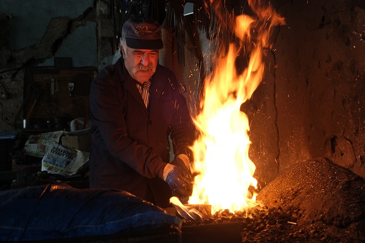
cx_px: 182
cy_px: 122
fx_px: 436
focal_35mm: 43
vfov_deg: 31.2
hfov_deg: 45.4
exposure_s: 1/60
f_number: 5.6
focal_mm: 28.9
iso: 1000
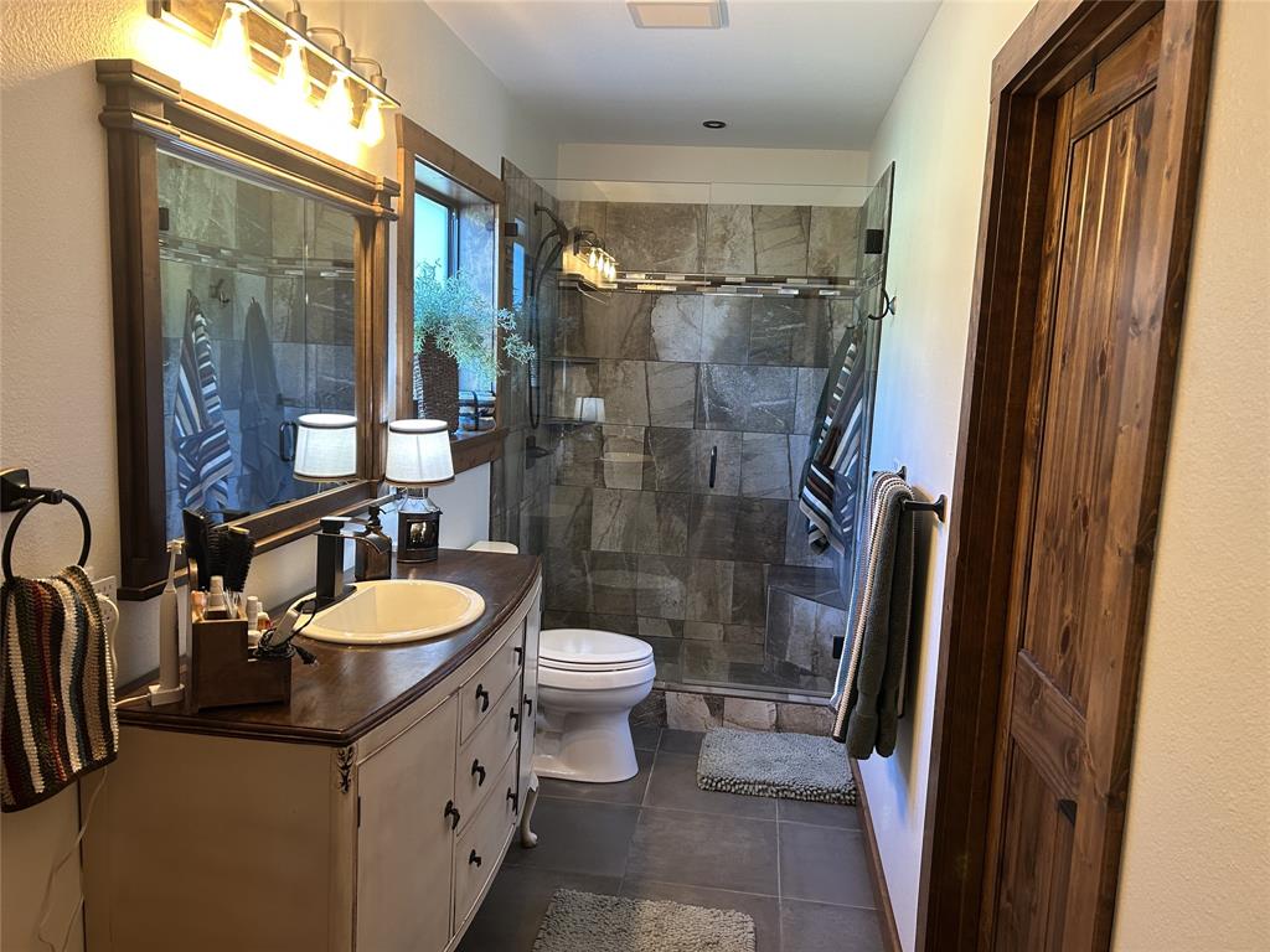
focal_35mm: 26
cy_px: 476
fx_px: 954
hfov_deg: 67.3
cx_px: 635
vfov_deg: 53.1
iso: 200
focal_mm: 5.7
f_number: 1.5
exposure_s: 1/60
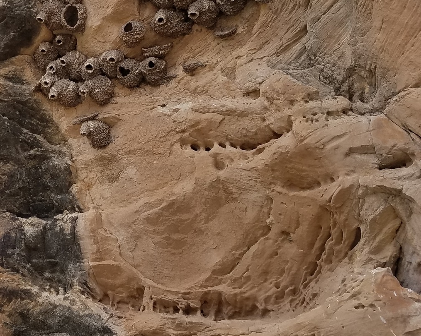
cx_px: 12
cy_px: 107
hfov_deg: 34.4
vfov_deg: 30.0
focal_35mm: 50
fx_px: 623
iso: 40
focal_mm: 4.2
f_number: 1.7
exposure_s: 1/356
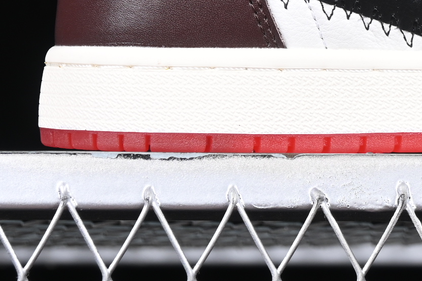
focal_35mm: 251
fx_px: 2943
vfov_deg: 5.4
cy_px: -129
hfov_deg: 8.1
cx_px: 511
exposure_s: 1/60
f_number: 6.3
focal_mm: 50
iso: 160
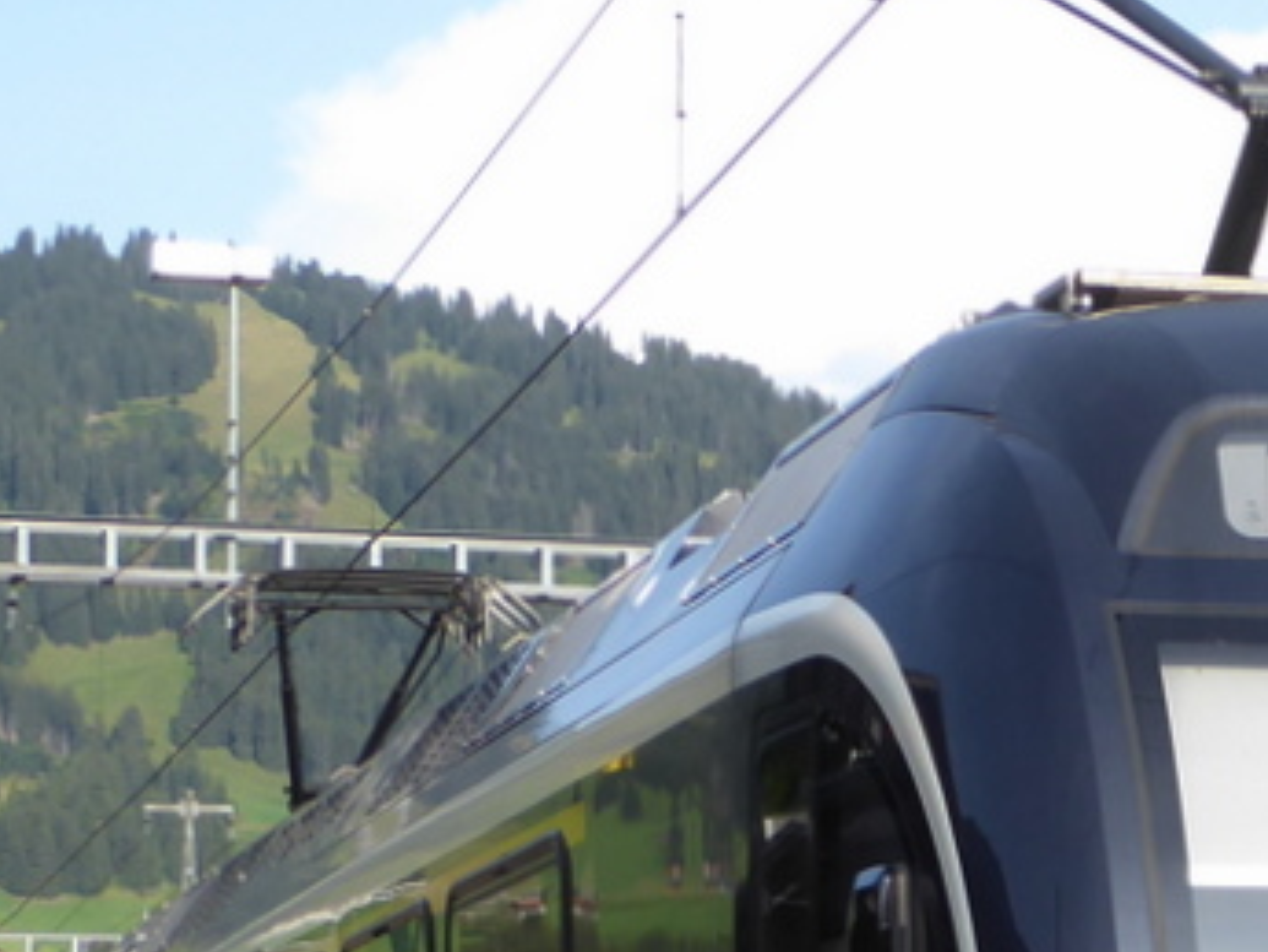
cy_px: 1055
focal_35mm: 160
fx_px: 5863
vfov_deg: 9.2
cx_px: 1437
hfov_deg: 12.1
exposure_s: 1/250
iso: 80
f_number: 3.9
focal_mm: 7.8
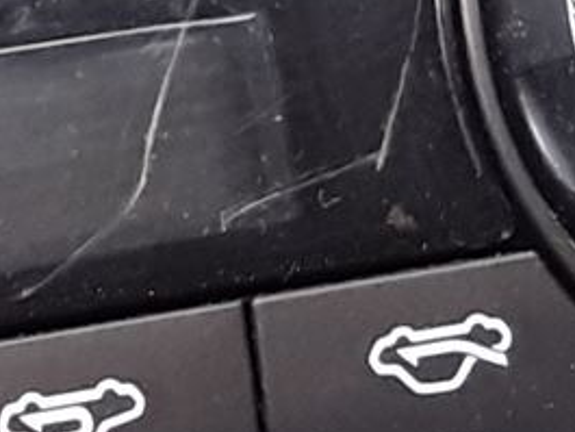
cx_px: -870
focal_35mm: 216
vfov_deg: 6.8
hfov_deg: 8.3
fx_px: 3590
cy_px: 532
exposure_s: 1/50
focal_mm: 2.91
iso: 100
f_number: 1.9
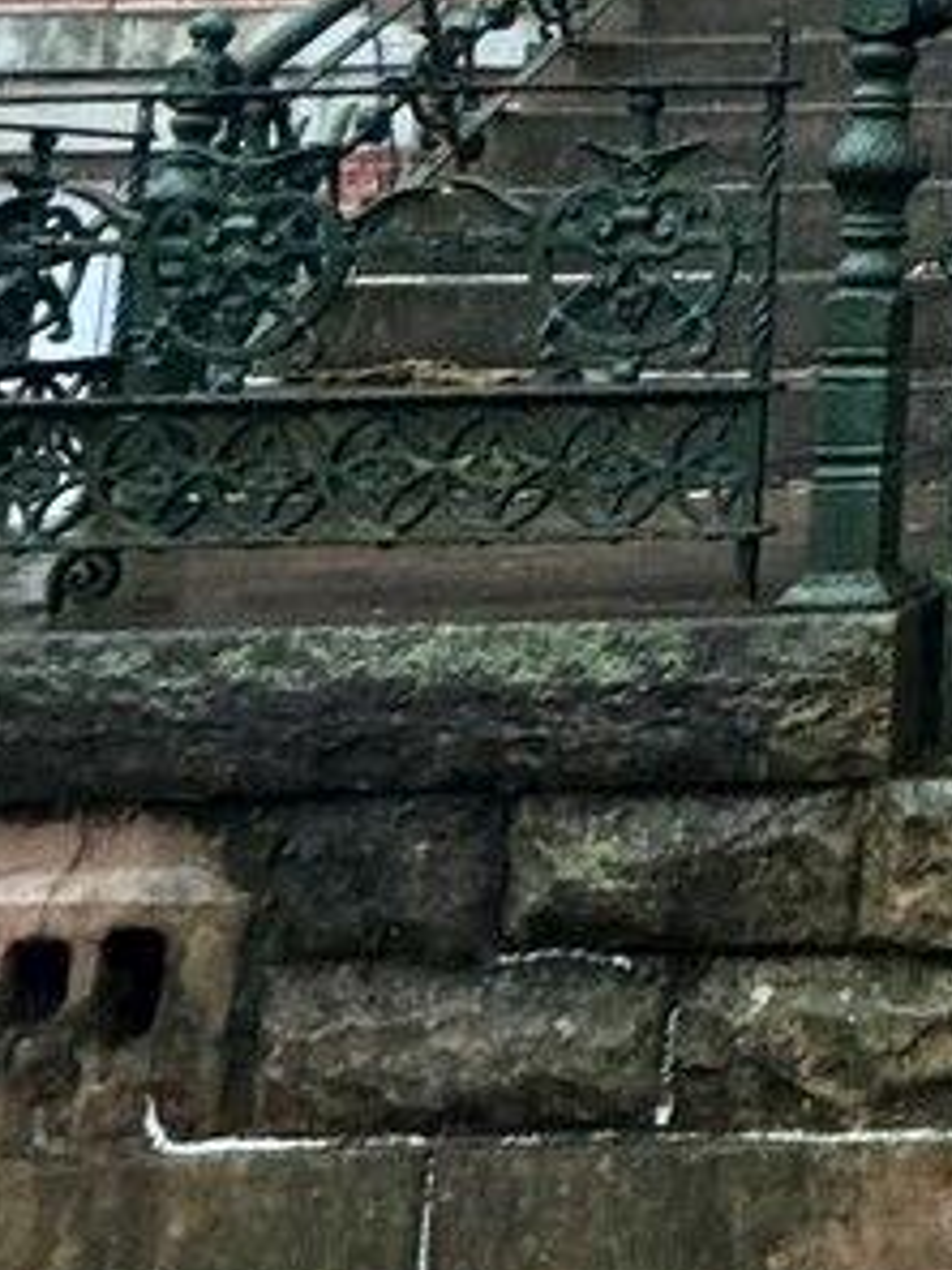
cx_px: 1707
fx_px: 2310
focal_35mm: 63
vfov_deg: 27.5
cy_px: -200
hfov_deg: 18.4
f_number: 2.2
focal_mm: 2.22
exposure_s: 1/60
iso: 800
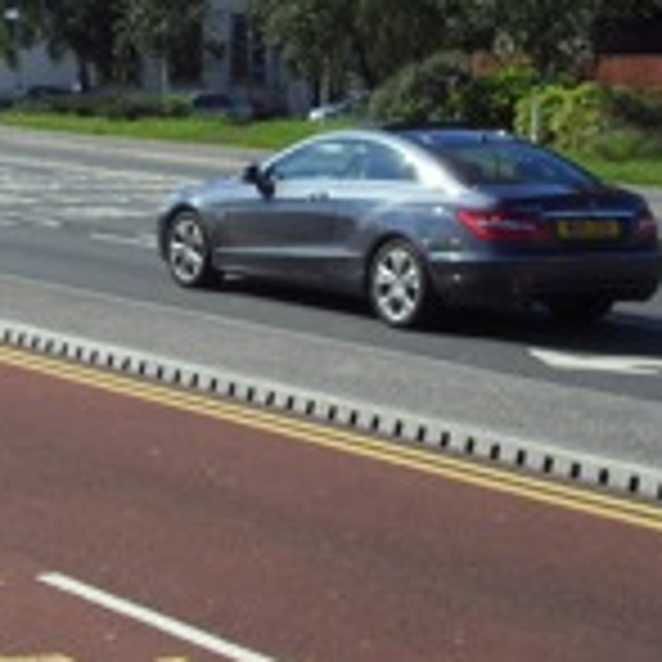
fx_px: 2229
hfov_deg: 16.1
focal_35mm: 103
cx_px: -189
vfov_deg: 16.6
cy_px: 9
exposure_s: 1/350
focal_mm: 6.6
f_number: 6.2
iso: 80
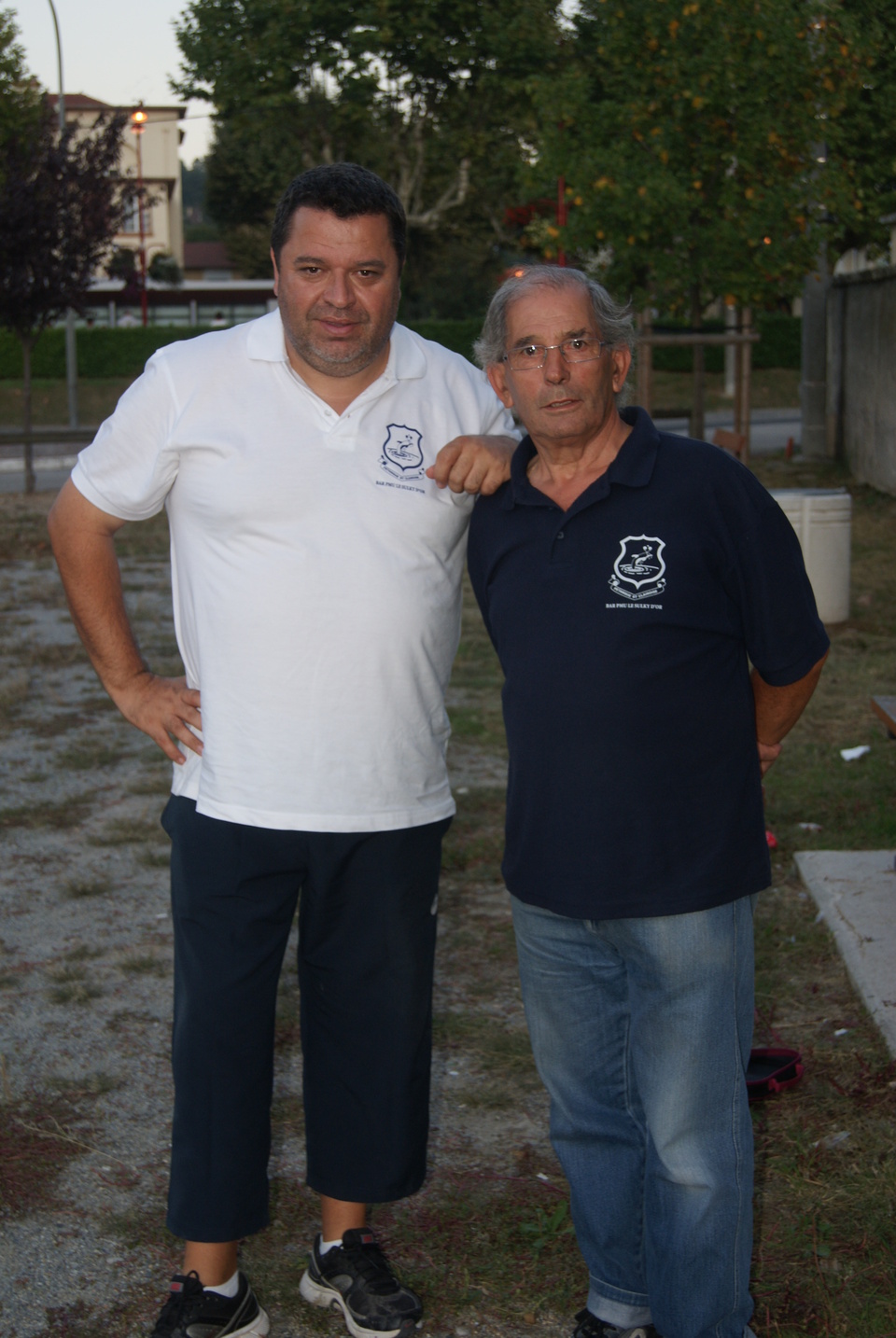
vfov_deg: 37.8
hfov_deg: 25.8
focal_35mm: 52
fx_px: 1954
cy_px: 669
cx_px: 448
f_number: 5
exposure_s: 1/80
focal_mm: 35
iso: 160
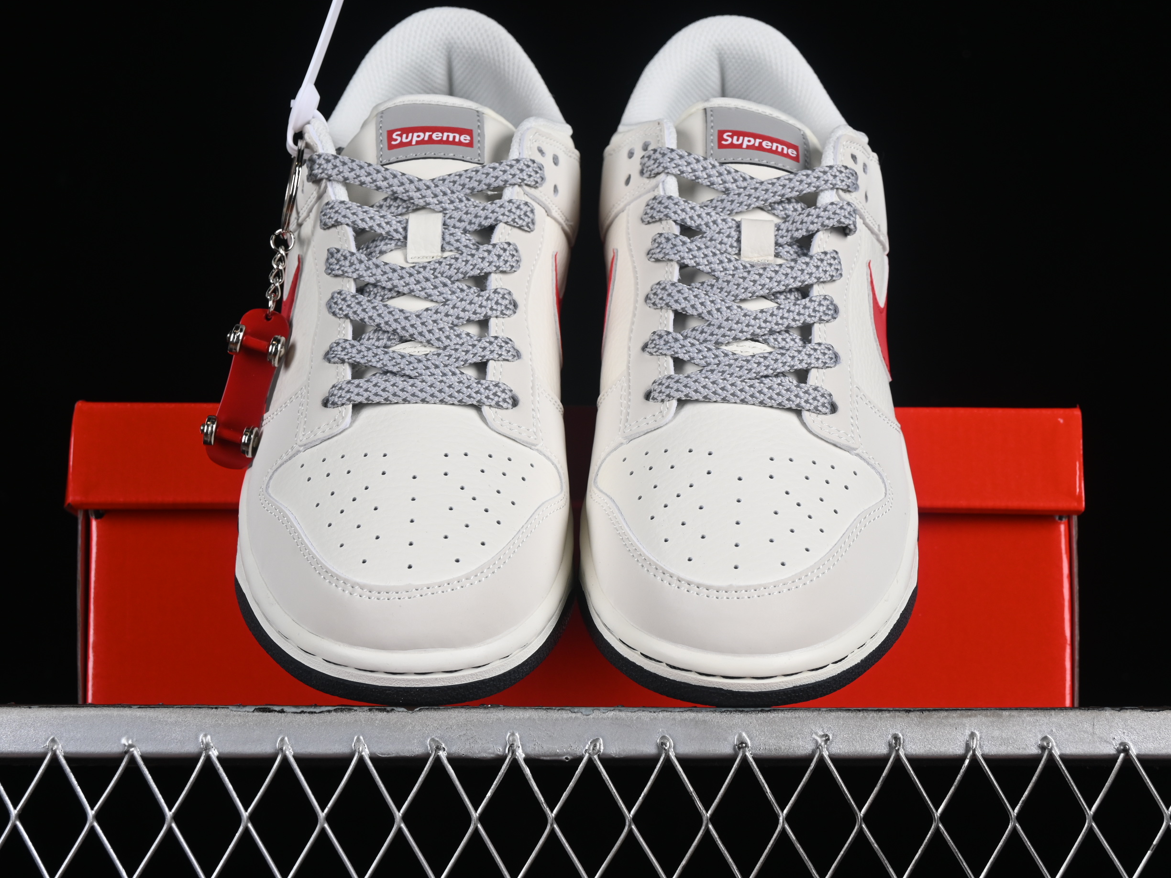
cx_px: 574
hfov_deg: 23.8
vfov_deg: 18.0
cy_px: 437
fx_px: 2774
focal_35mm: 82
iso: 160
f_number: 8
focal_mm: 50
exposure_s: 1/80
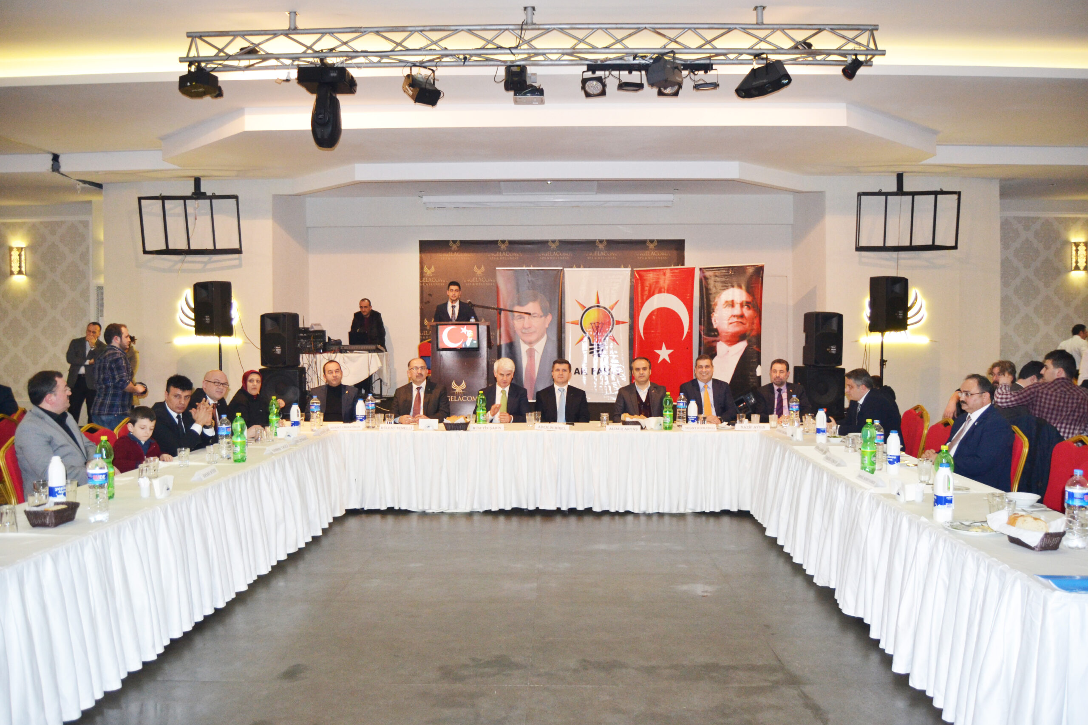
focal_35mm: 27
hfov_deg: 67.4
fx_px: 816
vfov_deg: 47.9
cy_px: 362
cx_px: 544
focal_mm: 18
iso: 1100
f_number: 3.5
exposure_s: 1/60
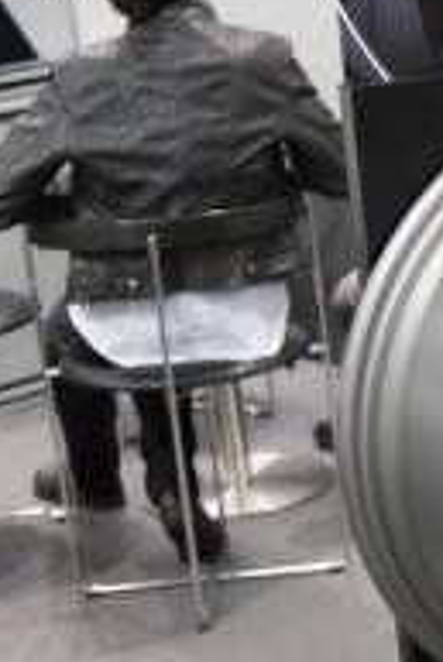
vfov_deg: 18.7
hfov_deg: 11.8
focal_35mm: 109
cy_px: 439
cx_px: 731
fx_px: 2008
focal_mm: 28
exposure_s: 1/30
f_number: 4.5
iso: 400
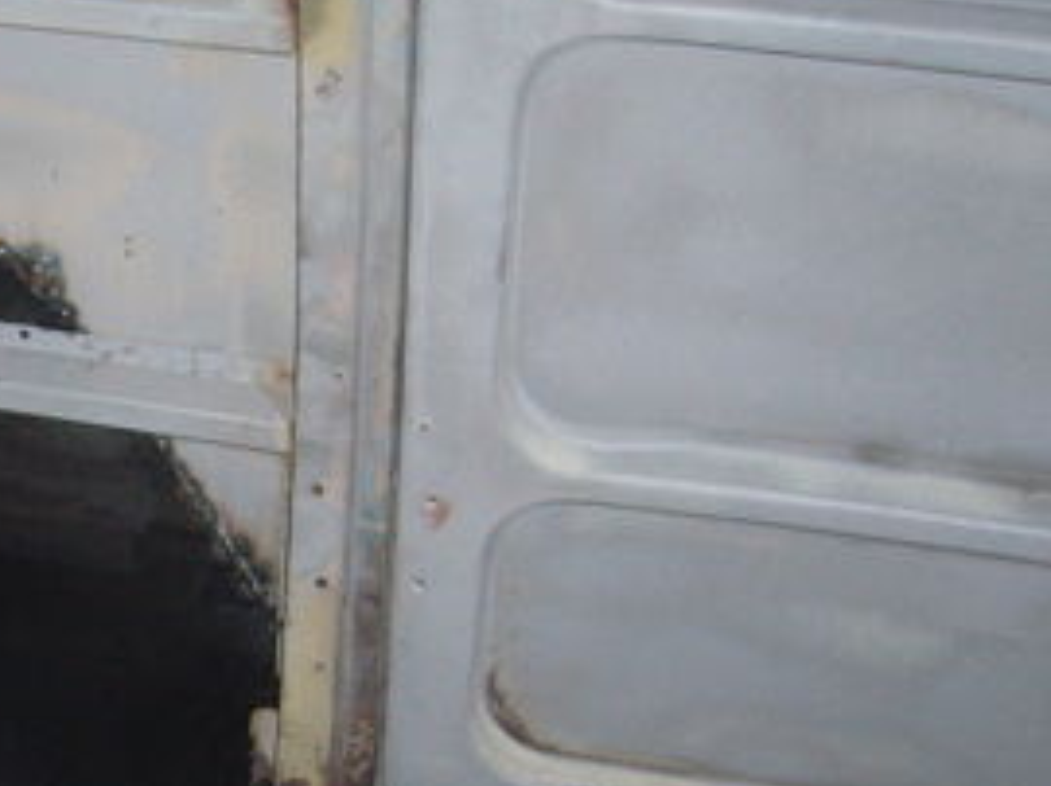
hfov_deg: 22.2
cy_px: 533
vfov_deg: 17.7
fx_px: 2518
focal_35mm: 83
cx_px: -125
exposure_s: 1/30
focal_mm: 5.8
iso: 160
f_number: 2.8
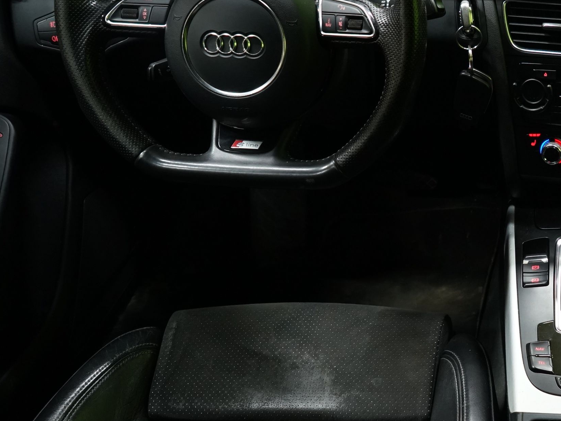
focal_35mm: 55
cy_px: 223
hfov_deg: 31.5
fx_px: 892
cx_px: 596
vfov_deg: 26.6
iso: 1600
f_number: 5
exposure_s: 1/25
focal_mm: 24
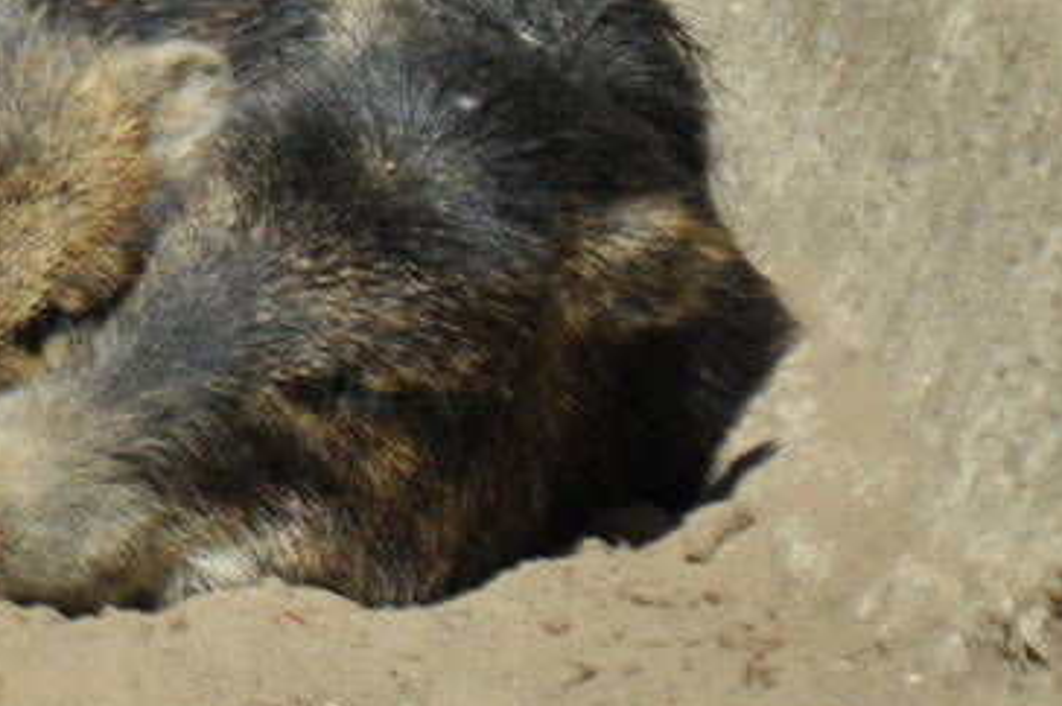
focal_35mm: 1317
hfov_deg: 1.6
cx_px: -397
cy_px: -182
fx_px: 38816
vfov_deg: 1.0
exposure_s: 1/4000
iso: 800
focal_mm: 200
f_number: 5.6
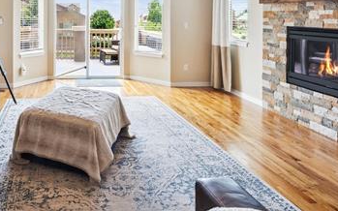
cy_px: 15
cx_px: 69
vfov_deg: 40.6
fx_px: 258
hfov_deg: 61.2
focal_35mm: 28
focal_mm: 15
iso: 100
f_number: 11
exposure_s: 1/2.5
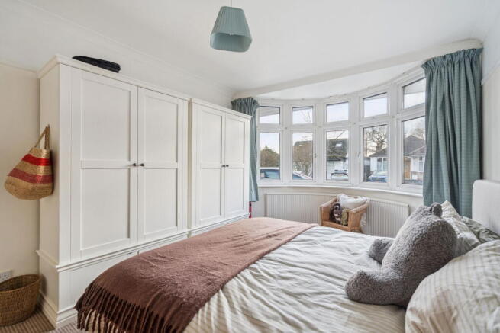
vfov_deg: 73.8
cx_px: 250
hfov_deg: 96.7
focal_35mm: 16
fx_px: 222
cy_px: 166
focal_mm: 16
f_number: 4.5
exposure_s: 1/25
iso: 320
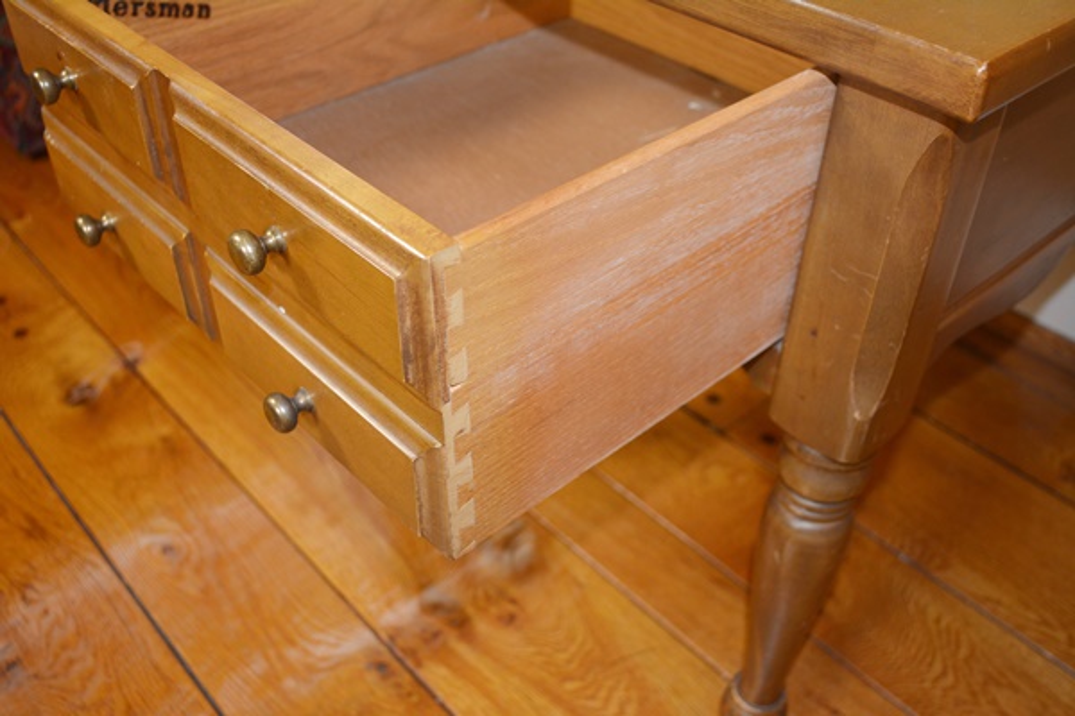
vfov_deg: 36.9
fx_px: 1075
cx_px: 538
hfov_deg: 53.1
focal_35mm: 36
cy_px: 358
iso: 640
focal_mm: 24
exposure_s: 1/60
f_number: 4
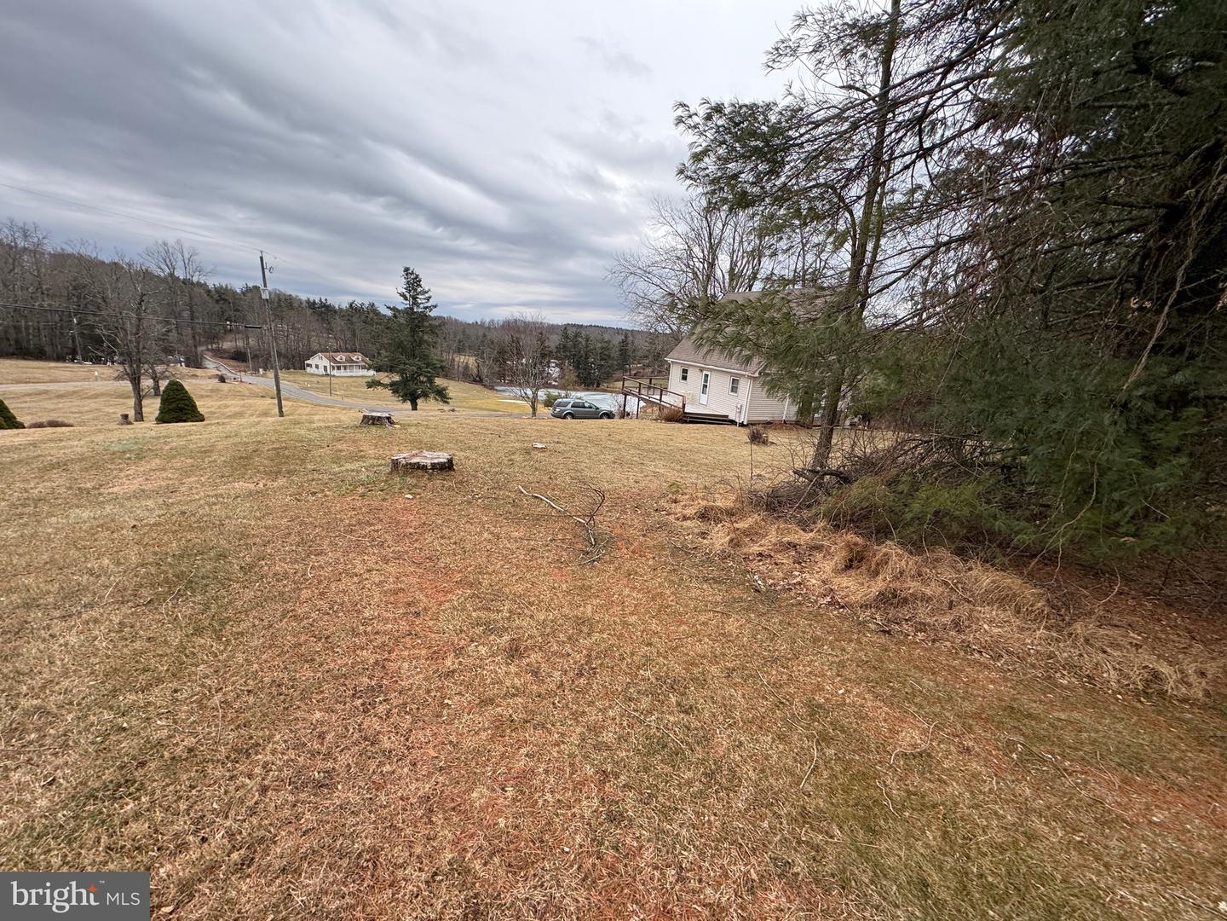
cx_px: 614
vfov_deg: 85.7
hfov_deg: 102.1
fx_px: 496
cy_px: 460
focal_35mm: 14
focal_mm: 2.22
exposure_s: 1/266
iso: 40
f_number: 2.2
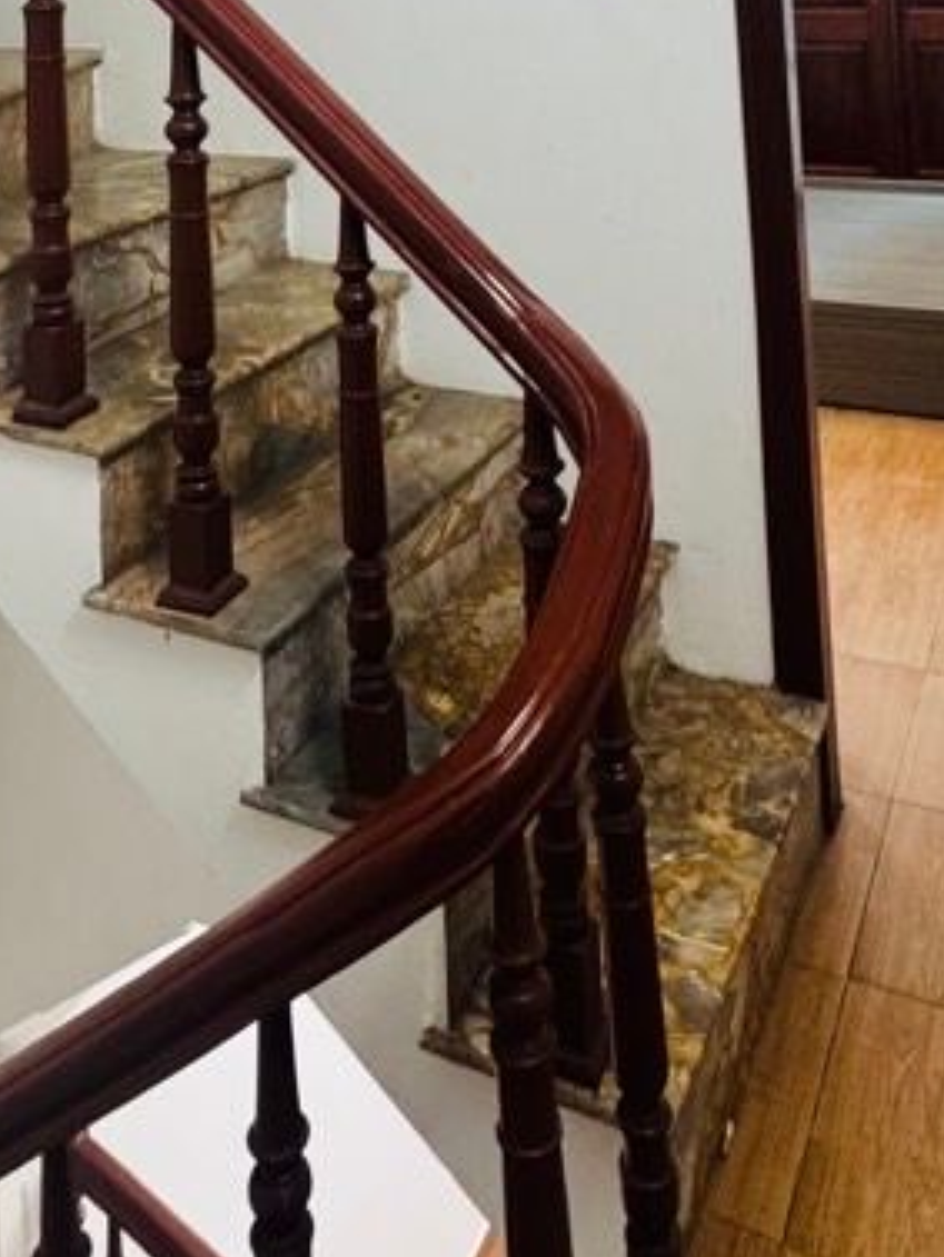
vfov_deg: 39.3
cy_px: -150
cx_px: 440
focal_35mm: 38
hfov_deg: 37.7
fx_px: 1381
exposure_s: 1/100
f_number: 2.2
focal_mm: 2.22
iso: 250
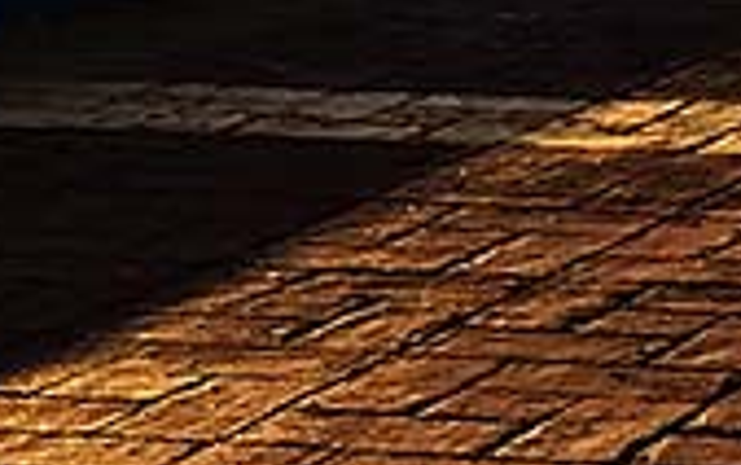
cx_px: 1162
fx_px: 4407
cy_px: -855
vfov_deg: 5.7
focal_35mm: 218
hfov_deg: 9.3
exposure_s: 1/1244
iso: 32
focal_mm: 4.15
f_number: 2.2
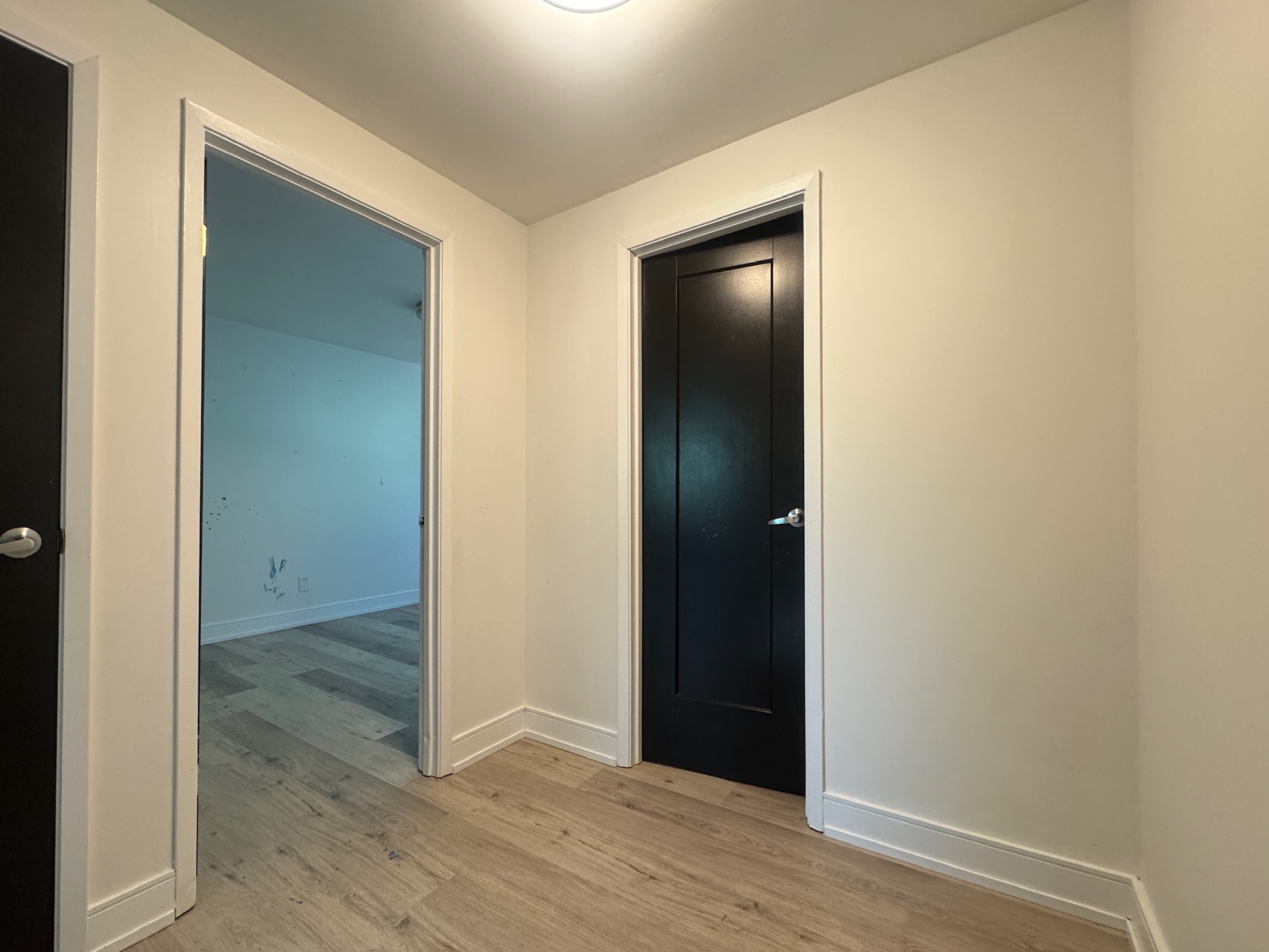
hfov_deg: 98.1
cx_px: 604
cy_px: 493
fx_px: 550
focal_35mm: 15
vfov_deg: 81.7
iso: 320
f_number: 2.2
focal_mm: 2.22
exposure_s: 1/120
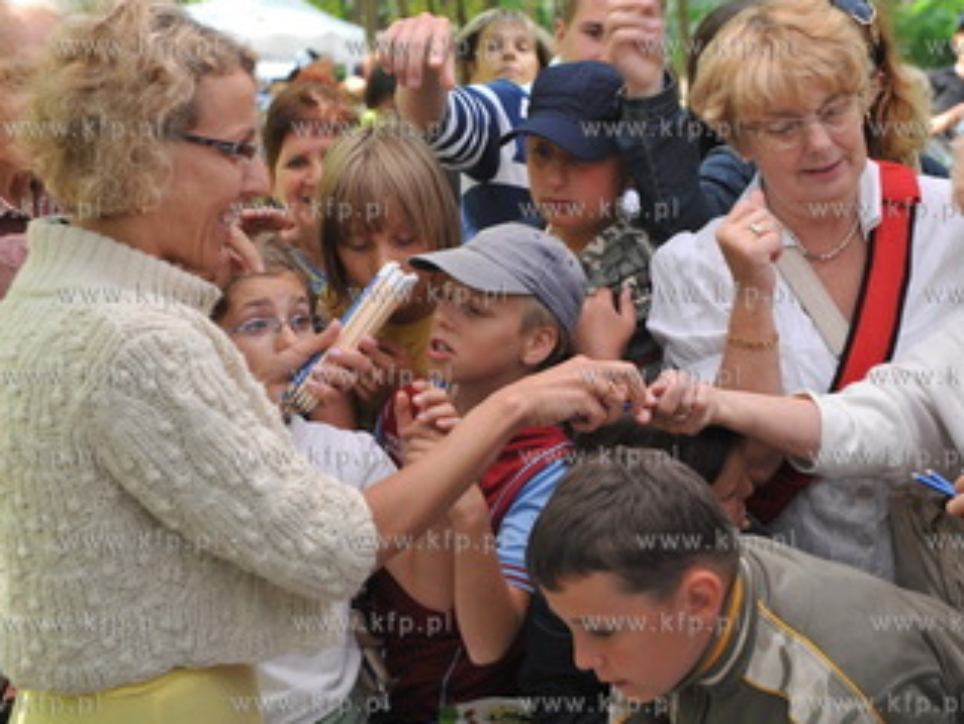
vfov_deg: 25.3
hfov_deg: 33.2
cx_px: 534
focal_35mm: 58
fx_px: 1616
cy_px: 333
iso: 800
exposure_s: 1/80
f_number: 5.6
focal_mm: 48
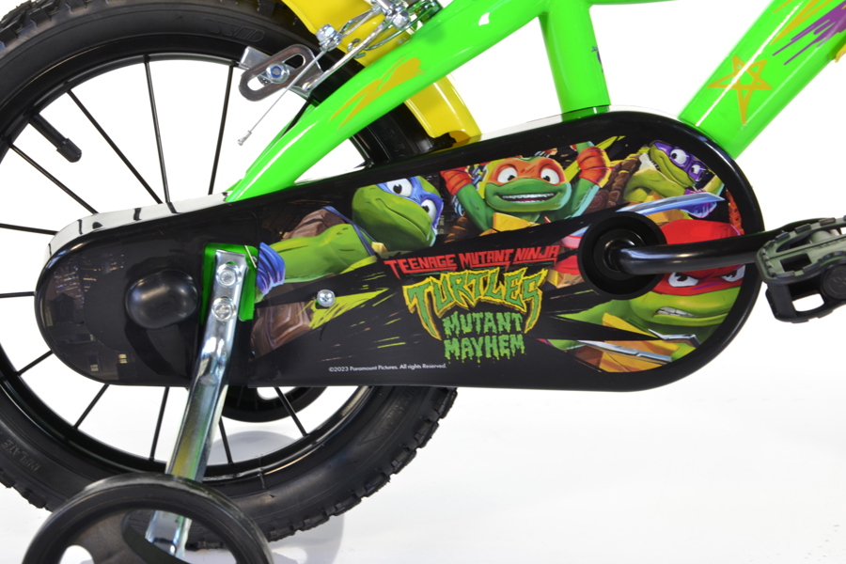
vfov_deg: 15.7
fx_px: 2044
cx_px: 423
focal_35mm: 87
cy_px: 282
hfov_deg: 23.4
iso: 400
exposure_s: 1/20
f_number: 11
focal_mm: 58
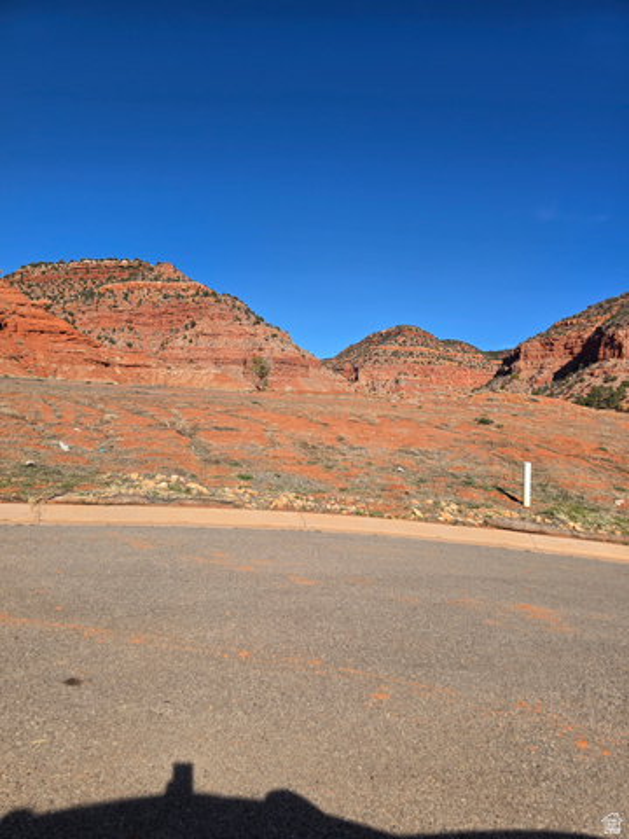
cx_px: 314
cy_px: 420
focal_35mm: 23
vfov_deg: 73.9
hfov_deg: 58.9
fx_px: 557
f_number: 1.7
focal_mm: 6.3
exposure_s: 1/1163
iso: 12
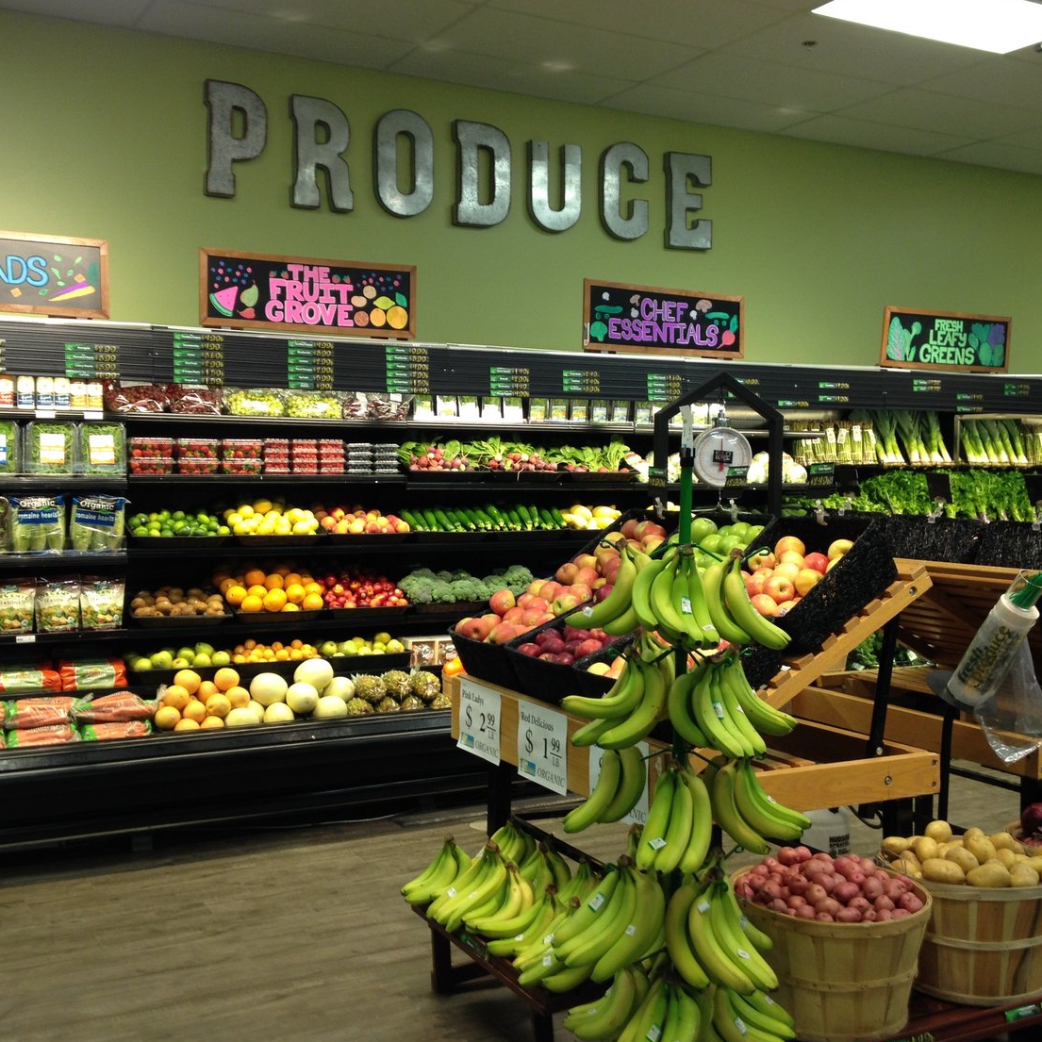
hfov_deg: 40.0
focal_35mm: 42
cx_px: 546
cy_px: 526
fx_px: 1430
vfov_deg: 40.0
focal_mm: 4.28
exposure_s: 1/20
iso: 64
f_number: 2.4
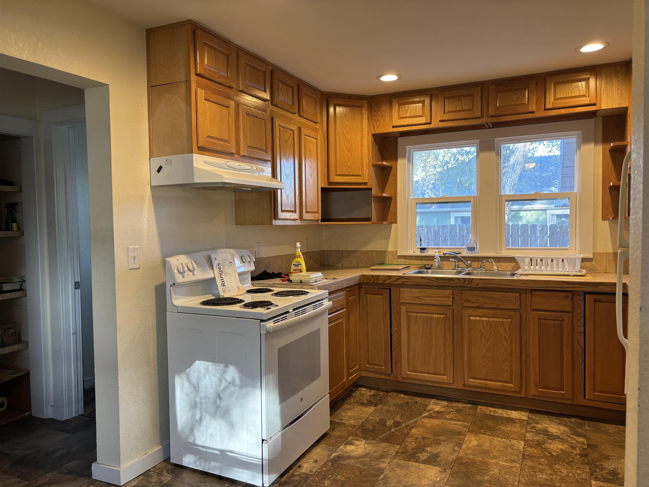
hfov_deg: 67.3
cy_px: 244
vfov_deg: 53.1
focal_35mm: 26
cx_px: 324
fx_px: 487
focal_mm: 5.96
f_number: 1.6
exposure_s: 1/60
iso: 100
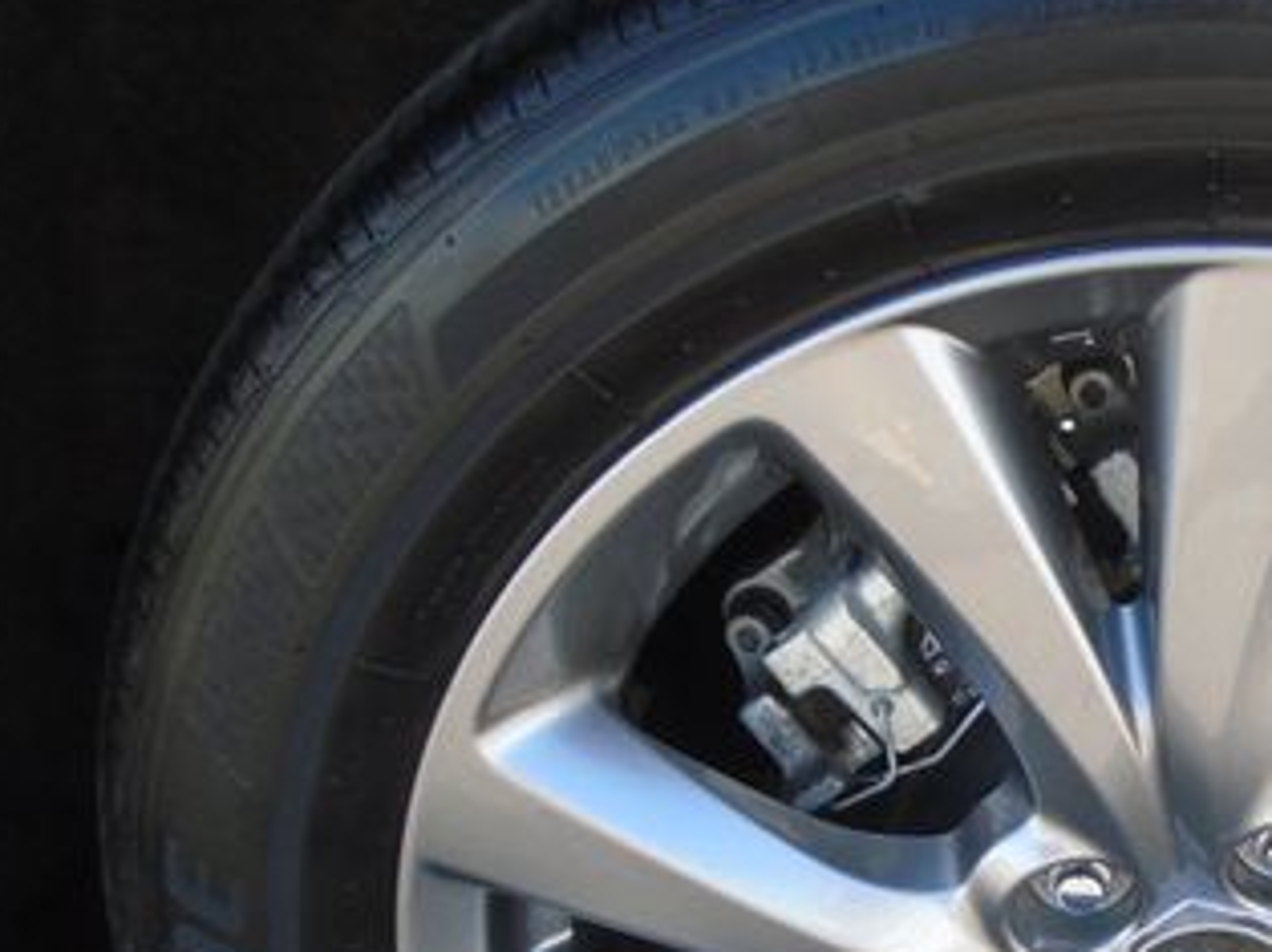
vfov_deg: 26.8
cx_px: 1240
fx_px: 1946
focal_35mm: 53
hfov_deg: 33.5
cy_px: 814
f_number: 3.2
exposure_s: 1/125
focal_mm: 4.6
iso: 100
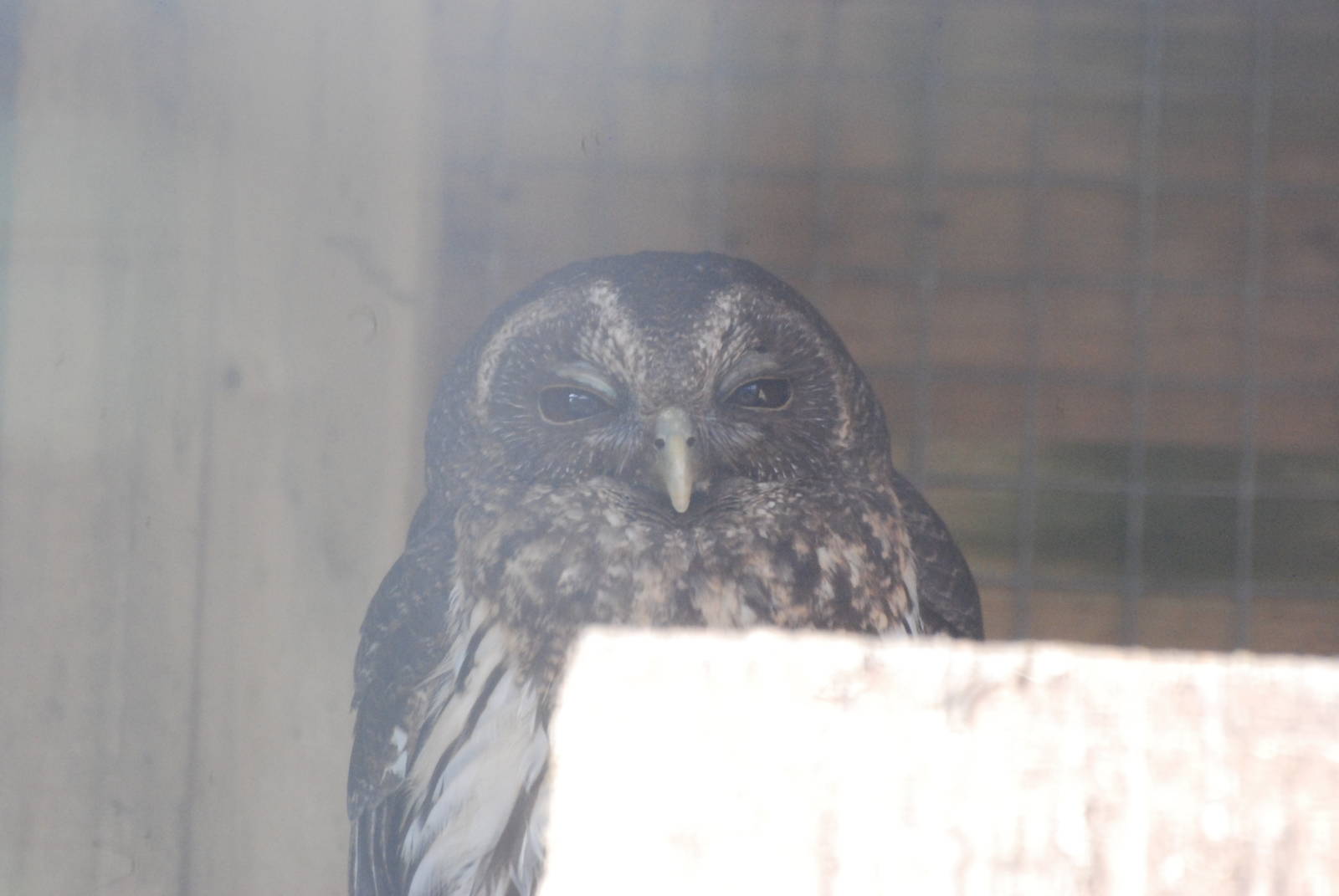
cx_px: 670
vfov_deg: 3.1
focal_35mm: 450
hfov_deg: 4.6
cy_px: 448
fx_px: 16757
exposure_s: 1/160
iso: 1600
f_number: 9
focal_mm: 300
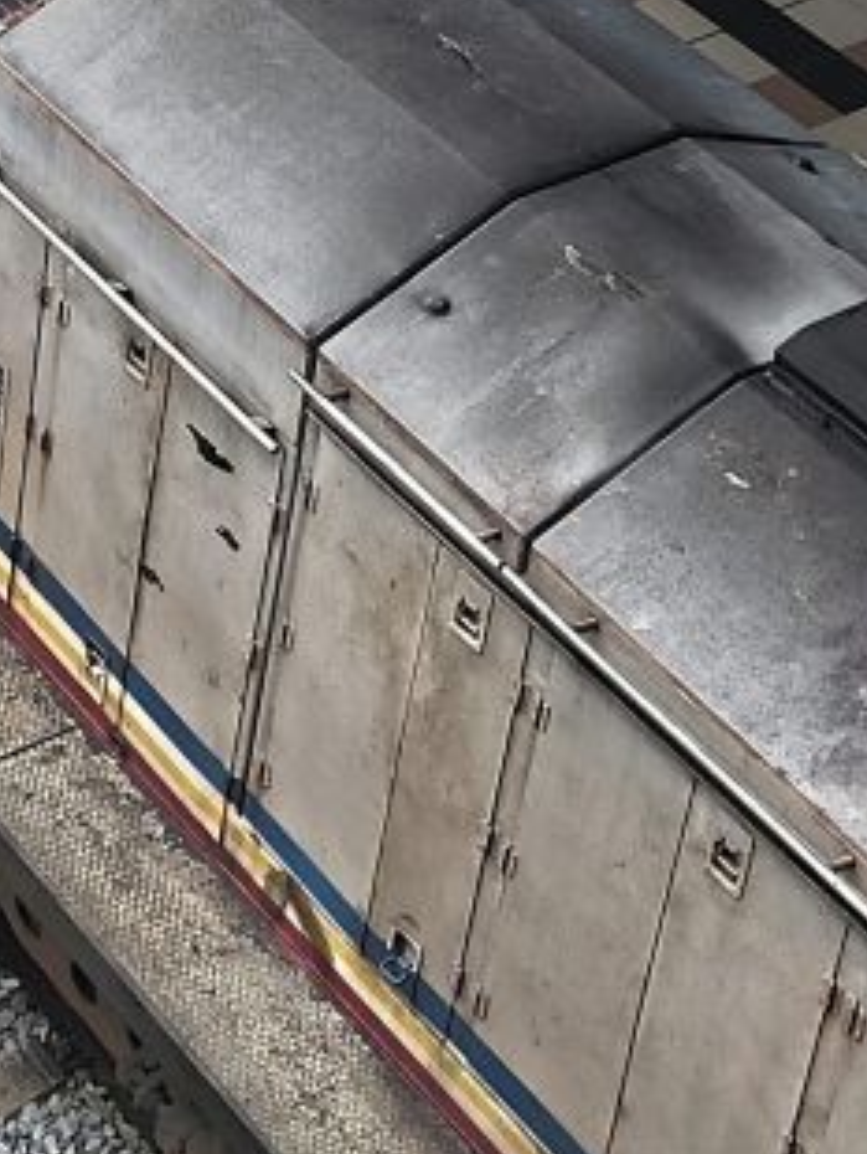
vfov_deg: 16.4
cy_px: -815
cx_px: -666
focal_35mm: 104
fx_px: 3468
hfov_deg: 13.0
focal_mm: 4.84
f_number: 1.8
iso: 80
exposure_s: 1/418
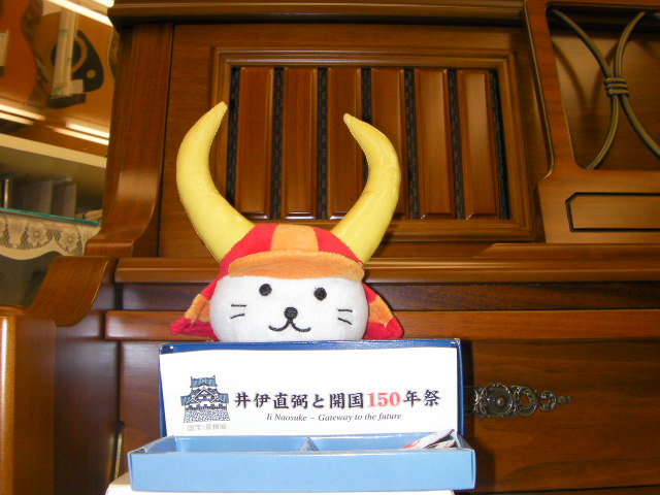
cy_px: 248
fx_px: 725
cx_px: 330
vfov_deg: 37.7
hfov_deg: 49.0
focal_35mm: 38
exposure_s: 1/30
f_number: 5.6
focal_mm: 6.8
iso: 200
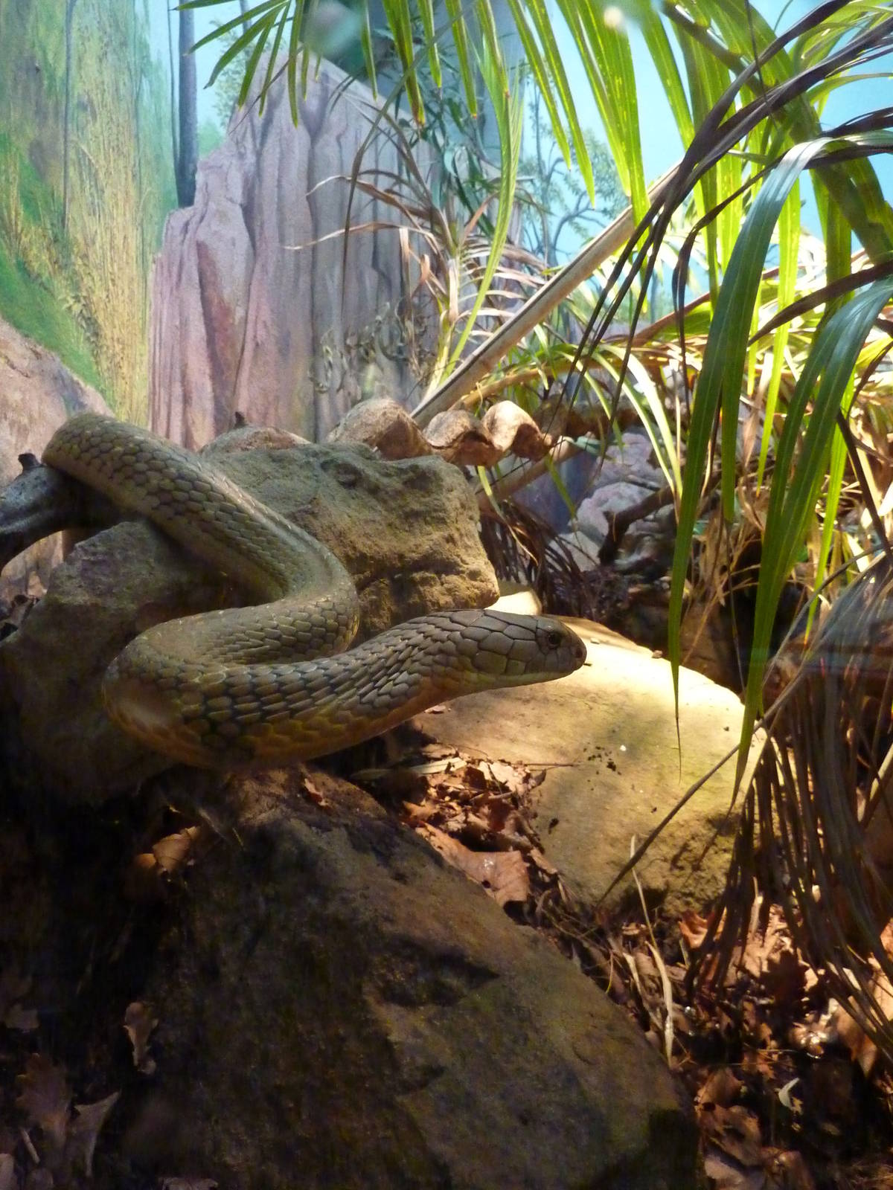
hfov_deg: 54.9
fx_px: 860
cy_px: 595
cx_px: 446
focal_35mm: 25
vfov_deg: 69.4
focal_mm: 4.1
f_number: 3.3
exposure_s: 1/20
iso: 800
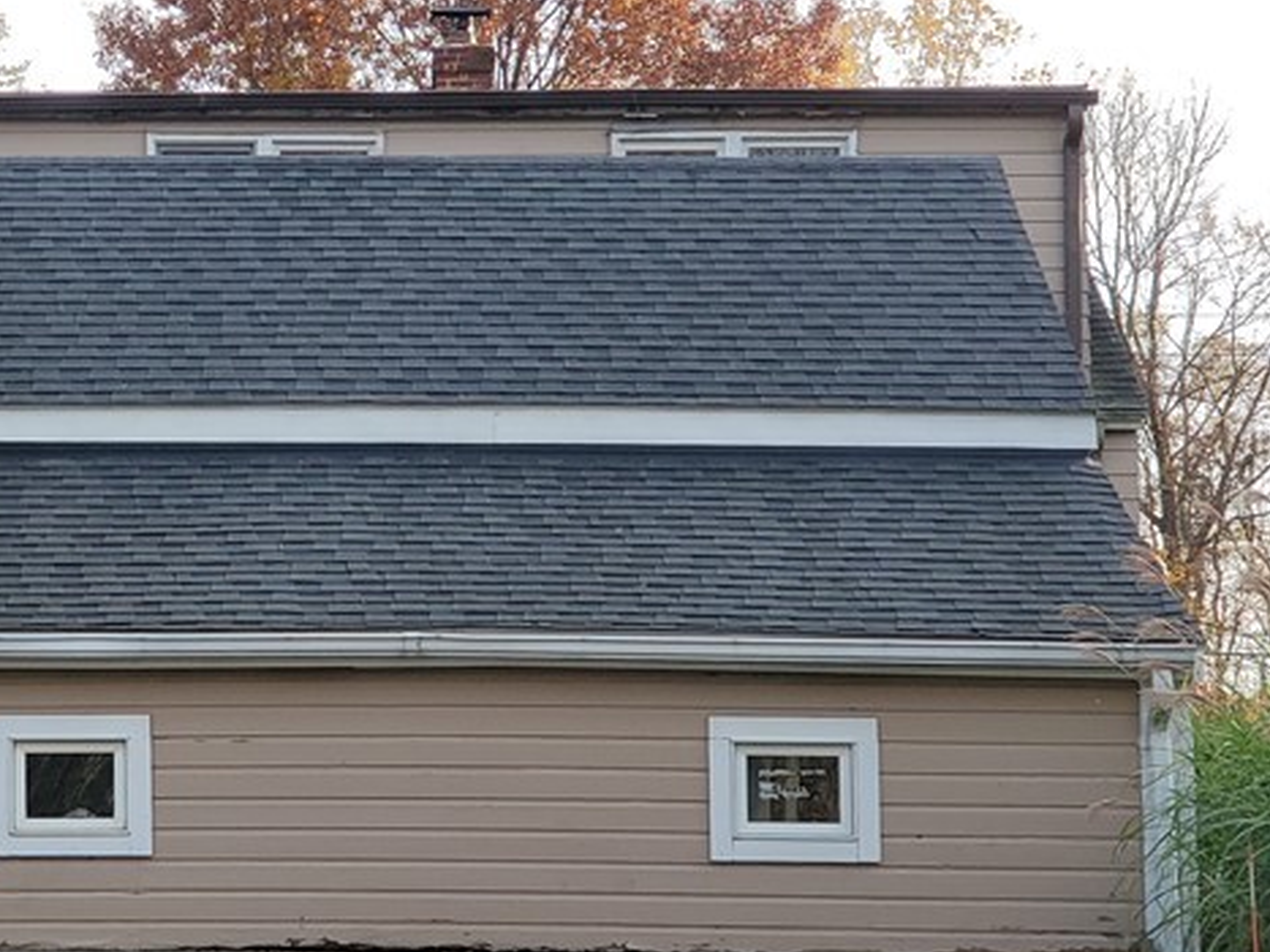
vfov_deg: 13.0
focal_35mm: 114
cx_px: 63
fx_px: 4181
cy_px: 460
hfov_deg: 17.0
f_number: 2.4
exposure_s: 1/176
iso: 50
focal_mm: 6
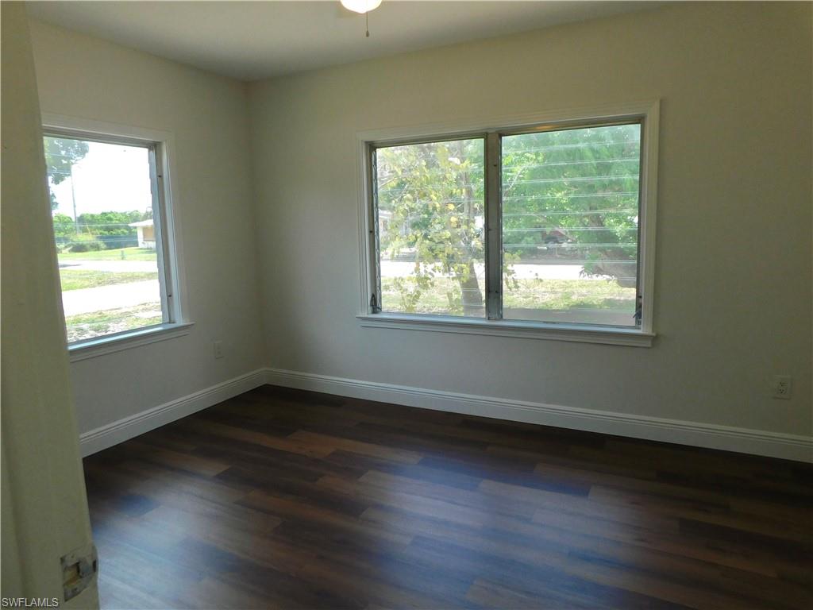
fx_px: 540
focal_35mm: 23
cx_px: 406
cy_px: 305
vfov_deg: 58.9
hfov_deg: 73.9
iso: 125
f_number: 3
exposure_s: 1/200
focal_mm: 4
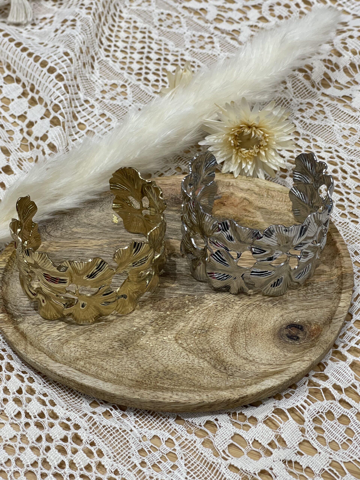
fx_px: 887
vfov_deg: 30.3
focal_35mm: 64
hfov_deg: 22.9
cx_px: 180
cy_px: 240
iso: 160
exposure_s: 1/100
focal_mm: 7.5
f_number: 2.2
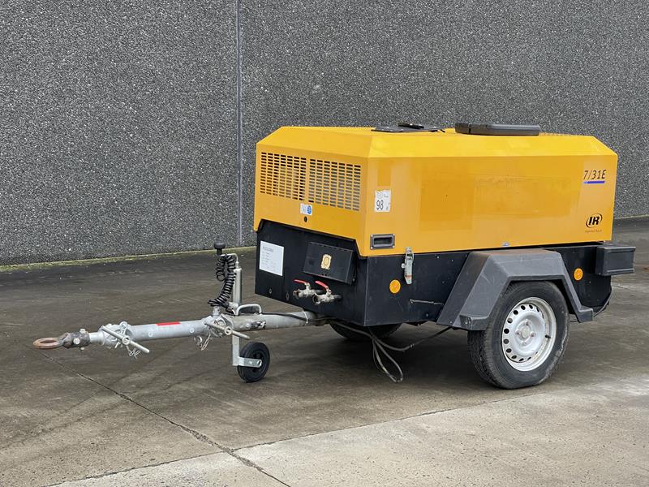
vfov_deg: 22.9
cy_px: 244
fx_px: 1200
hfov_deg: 30.3
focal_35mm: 64
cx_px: 324
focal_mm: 7.5
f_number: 2.2
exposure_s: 1/99
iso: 80
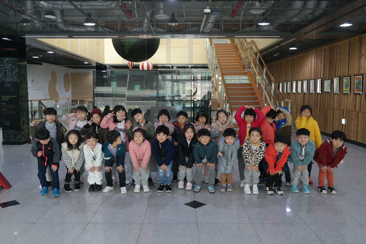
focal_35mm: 30
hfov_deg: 61.9
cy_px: 122
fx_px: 305
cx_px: 183
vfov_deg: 43.6
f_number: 3.5
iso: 800
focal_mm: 20
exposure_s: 1/40
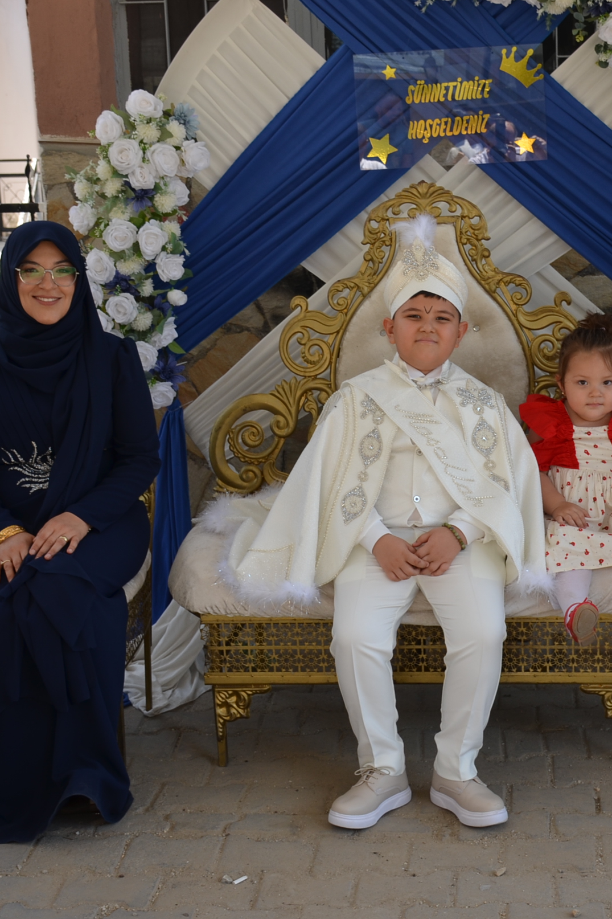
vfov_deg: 32.5
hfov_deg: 21.8
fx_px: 1575
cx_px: 451
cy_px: 455
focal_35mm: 62
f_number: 5.6
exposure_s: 1/125
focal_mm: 27
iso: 125
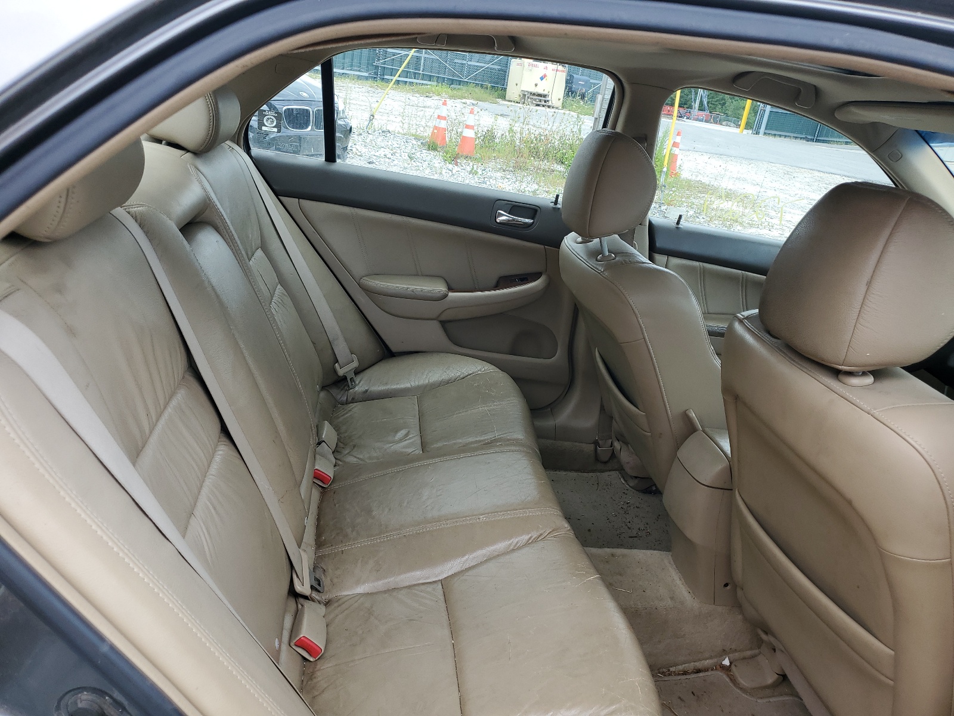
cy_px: 358
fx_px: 717
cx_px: 477
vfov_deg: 53.1
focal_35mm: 26
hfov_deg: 67.3
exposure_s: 1/357
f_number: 1.5
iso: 50
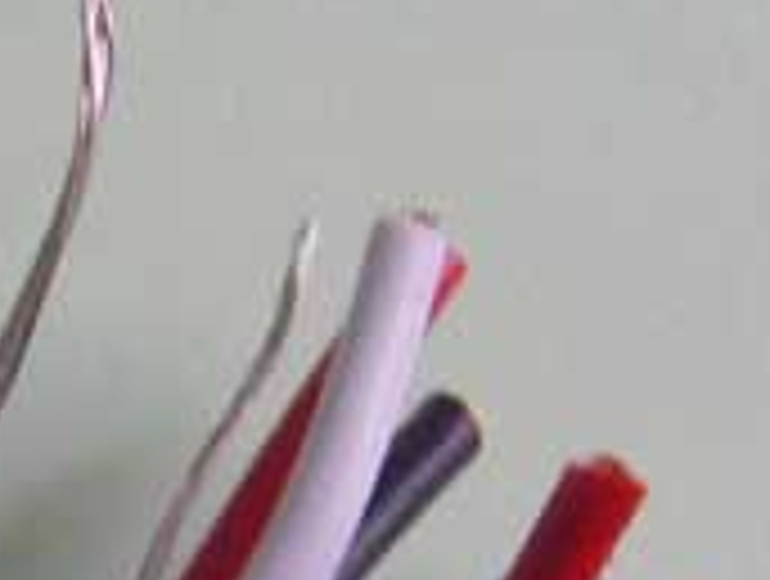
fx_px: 4057
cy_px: 1182
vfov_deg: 7.8
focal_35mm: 182
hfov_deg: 10.4
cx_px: -504
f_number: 3.5
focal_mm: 6.6
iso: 200
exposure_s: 1/30
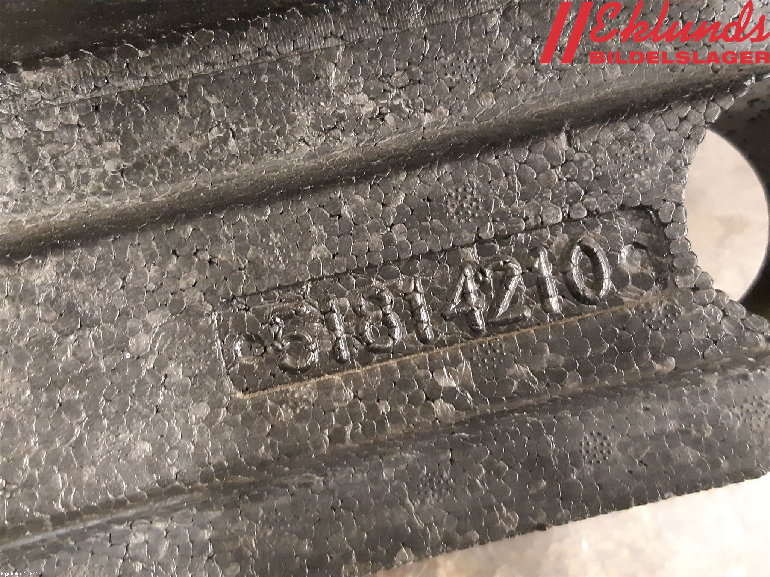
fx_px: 578
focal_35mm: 26
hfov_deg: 67.3
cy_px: 288
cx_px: 385
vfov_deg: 53.1
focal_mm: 3.93
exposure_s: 1/17
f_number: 1.7
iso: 640
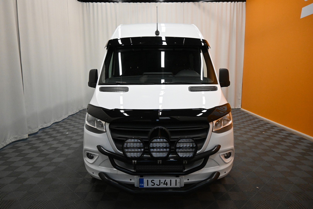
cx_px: 156
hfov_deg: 73.7
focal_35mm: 24
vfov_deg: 53.1
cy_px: 104
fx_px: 209
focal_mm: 16
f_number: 3.5
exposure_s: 1/500
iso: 2500
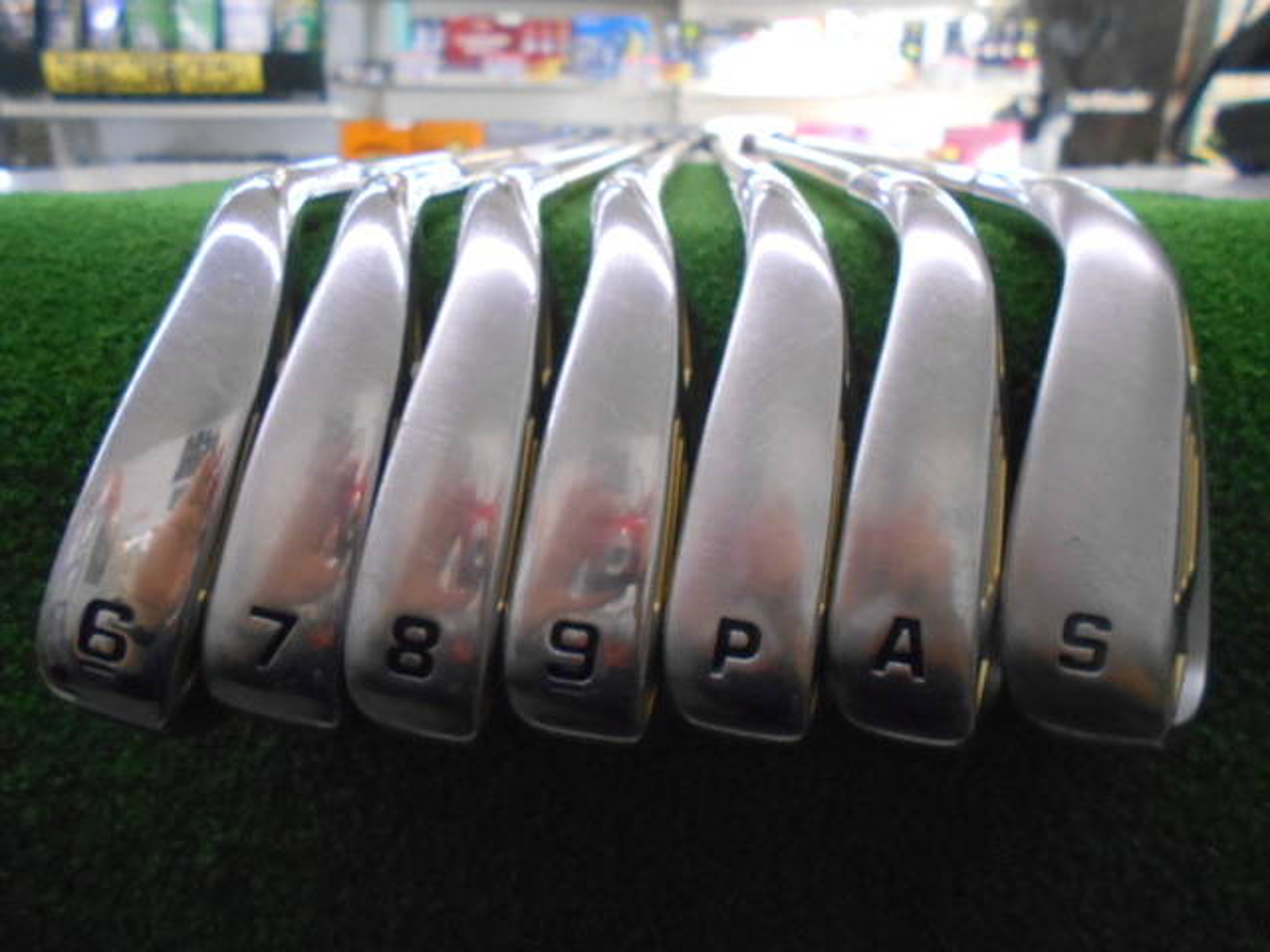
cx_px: 635
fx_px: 954
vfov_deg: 53.1
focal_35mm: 26
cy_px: 476
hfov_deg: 67.3
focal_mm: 4.6
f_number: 3.2
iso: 800
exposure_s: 1/200
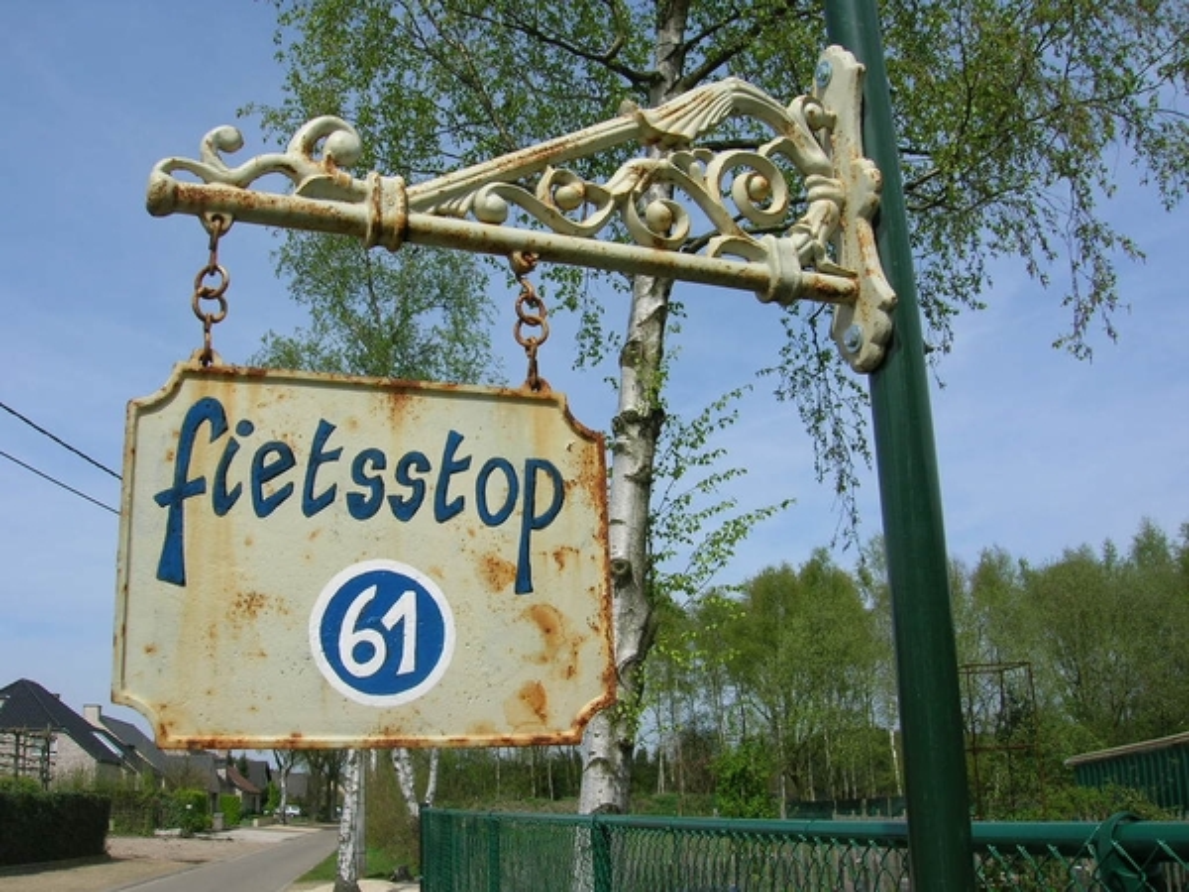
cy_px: 446
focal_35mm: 34
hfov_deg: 54.0
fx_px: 1168
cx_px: 594
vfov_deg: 41.8
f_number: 4.9
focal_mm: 5.7
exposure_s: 1/532
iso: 50
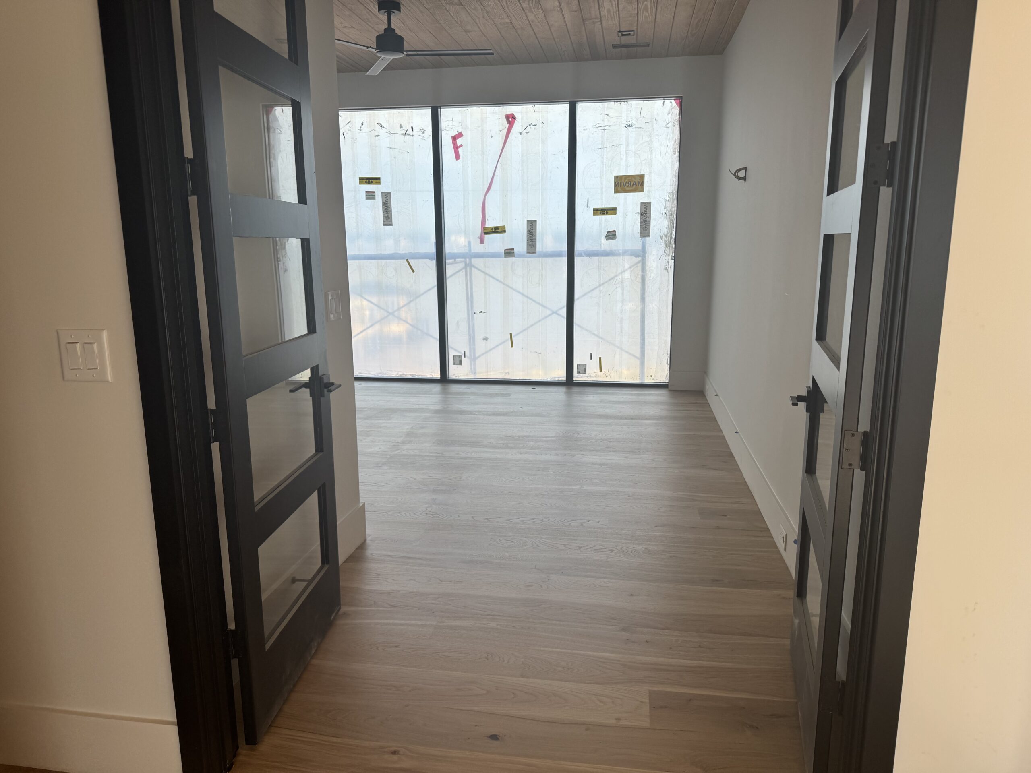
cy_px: 386
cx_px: 516
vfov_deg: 56.8
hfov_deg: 71.6
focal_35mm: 24
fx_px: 715
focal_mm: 6.76
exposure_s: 1/514
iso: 80
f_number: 1.78
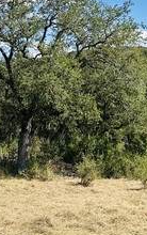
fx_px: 473
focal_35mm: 74
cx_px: 108
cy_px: 68
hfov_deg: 17.6
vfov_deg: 27.6
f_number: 1.78
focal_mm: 6.86
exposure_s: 1/4016
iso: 80
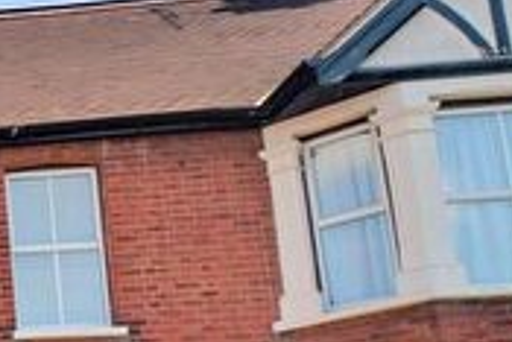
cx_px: -483
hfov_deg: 19.2
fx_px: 982
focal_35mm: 69
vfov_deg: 18.4
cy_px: 446
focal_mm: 11.5
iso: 100
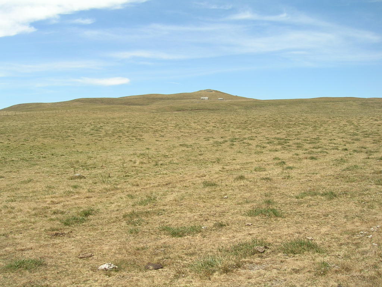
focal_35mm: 35
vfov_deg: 40.7
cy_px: 144
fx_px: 386
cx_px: 191
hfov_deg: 52.6
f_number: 4.8
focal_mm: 5.4
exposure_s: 1/354
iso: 50
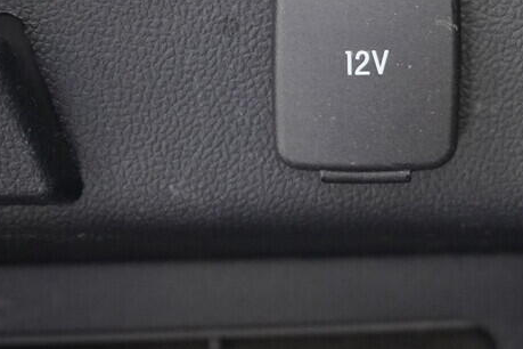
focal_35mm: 113
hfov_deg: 18.1
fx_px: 1642
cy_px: 79
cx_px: 349
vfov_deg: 12.1
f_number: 2.8
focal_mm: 24
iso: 2500
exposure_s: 1/40
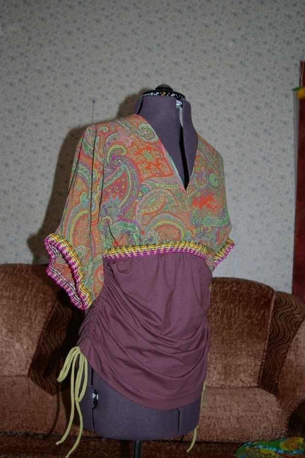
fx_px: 534
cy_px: 236
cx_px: 158
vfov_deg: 46.4
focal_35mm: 42
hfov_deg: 31.9
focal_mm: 26
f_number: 4
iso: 200
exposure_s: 1/45
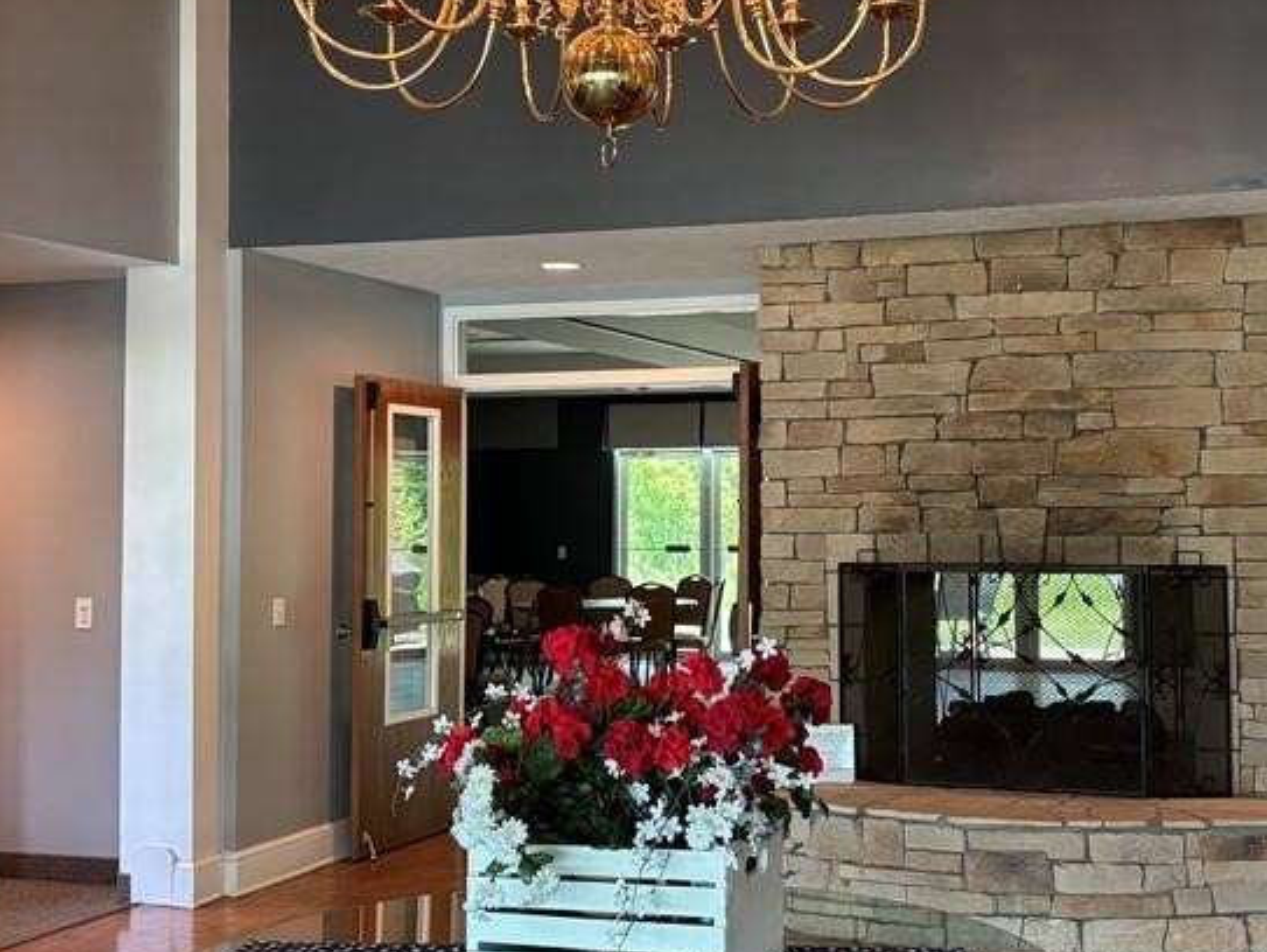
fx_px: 1795
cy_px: 425
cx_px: 800
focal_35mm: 49
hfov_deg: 38.6
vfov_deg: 29.7
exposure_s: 1/60
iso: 200
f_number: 1.6
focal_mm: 5.96
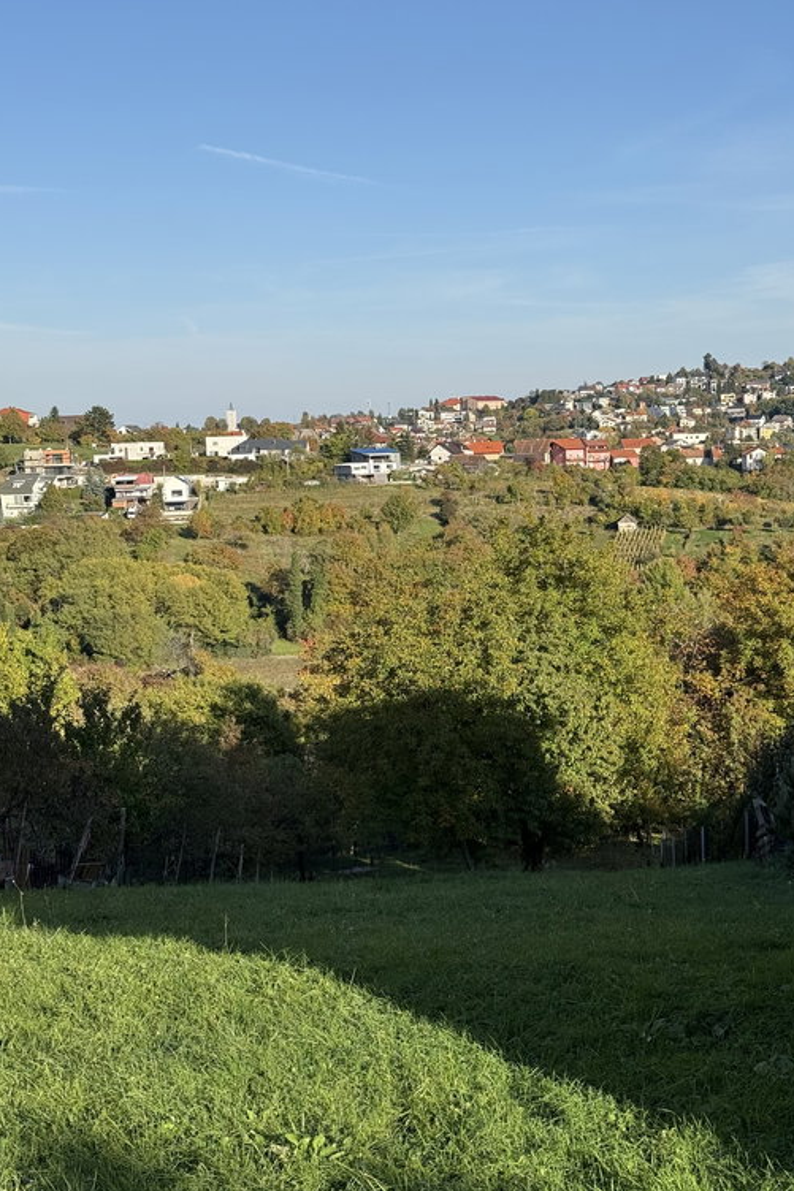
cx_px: 447
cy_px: 605
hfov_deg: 26.5
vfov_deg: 38.9
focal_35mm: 51
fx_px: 1688
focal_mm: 6.76
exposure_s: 1/3704
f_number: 1.78
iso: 64
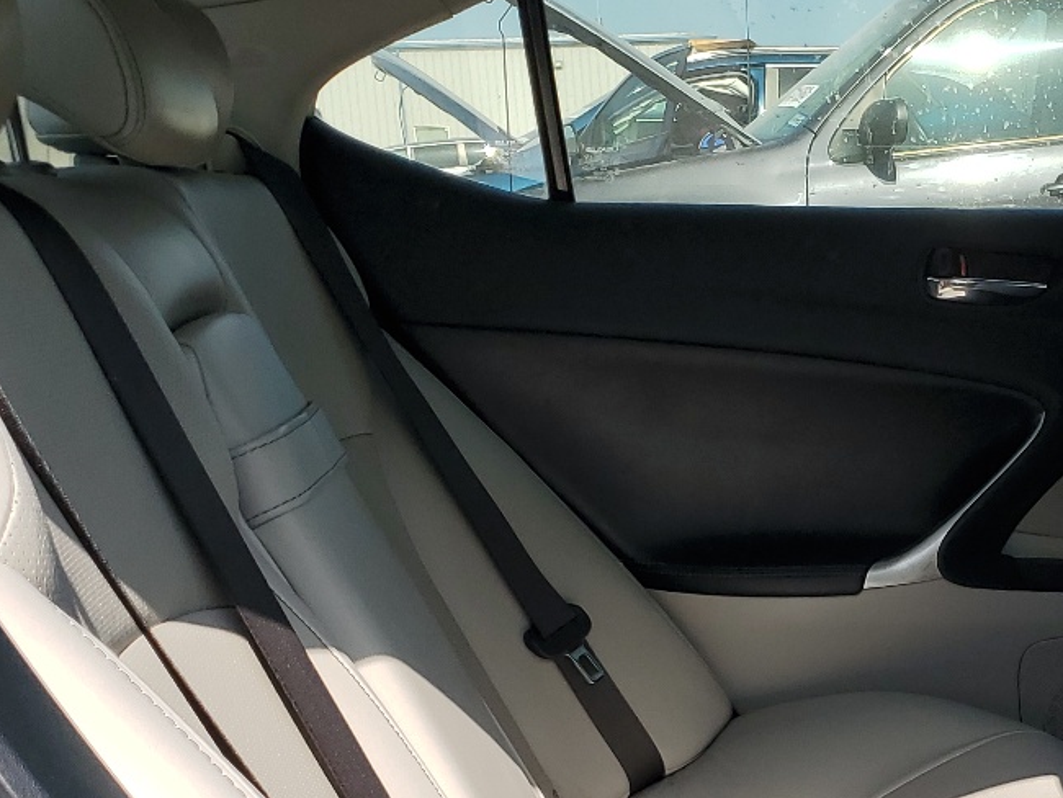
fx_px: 1966
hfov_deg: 29.3
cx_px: 906
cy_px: 785
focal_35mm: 64
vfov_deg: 22.1
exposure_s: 1/1429
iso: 50
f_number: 1.5
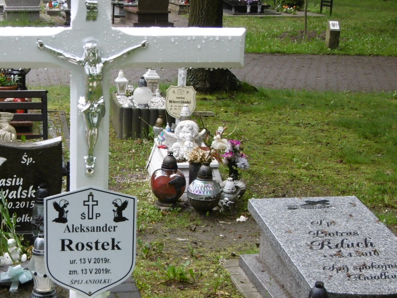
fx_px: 929
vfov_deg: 18.2
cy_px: 183
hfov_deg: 23.9
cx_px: 97
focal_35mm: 81
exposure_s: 1/60
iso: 100
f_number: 3.8
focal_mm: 7.7
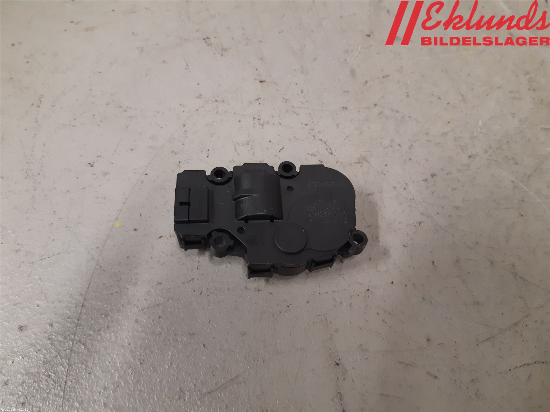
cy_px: 206
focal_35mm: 26
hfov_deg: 67.3
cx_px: 275
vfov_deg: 53.1
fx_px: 413
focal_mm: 3.93
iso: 160
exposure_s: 1/50
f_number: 1.7
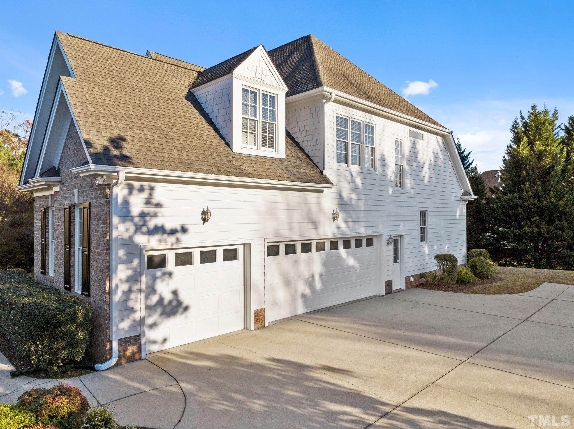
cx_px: 287
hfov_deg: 71.6
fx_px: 398
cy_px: 214
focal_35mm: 24
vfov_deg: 56.8
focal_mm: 12.29
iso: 140
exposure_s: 1/320
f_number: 2.8
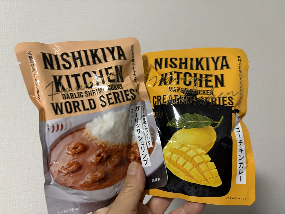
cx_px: 142
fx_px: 214
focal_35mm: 26
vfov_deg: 53.1
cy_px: 107
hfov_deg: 67.3
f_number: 1.6
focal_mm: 5.96
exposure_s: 1/50
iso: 200
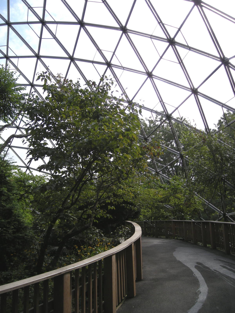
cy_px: 156
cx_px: 118
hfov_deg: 40.7
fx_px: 317
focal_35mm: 35
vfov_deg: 52.6
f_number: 2.8
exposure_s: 1/440
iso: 50
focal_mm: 5.7
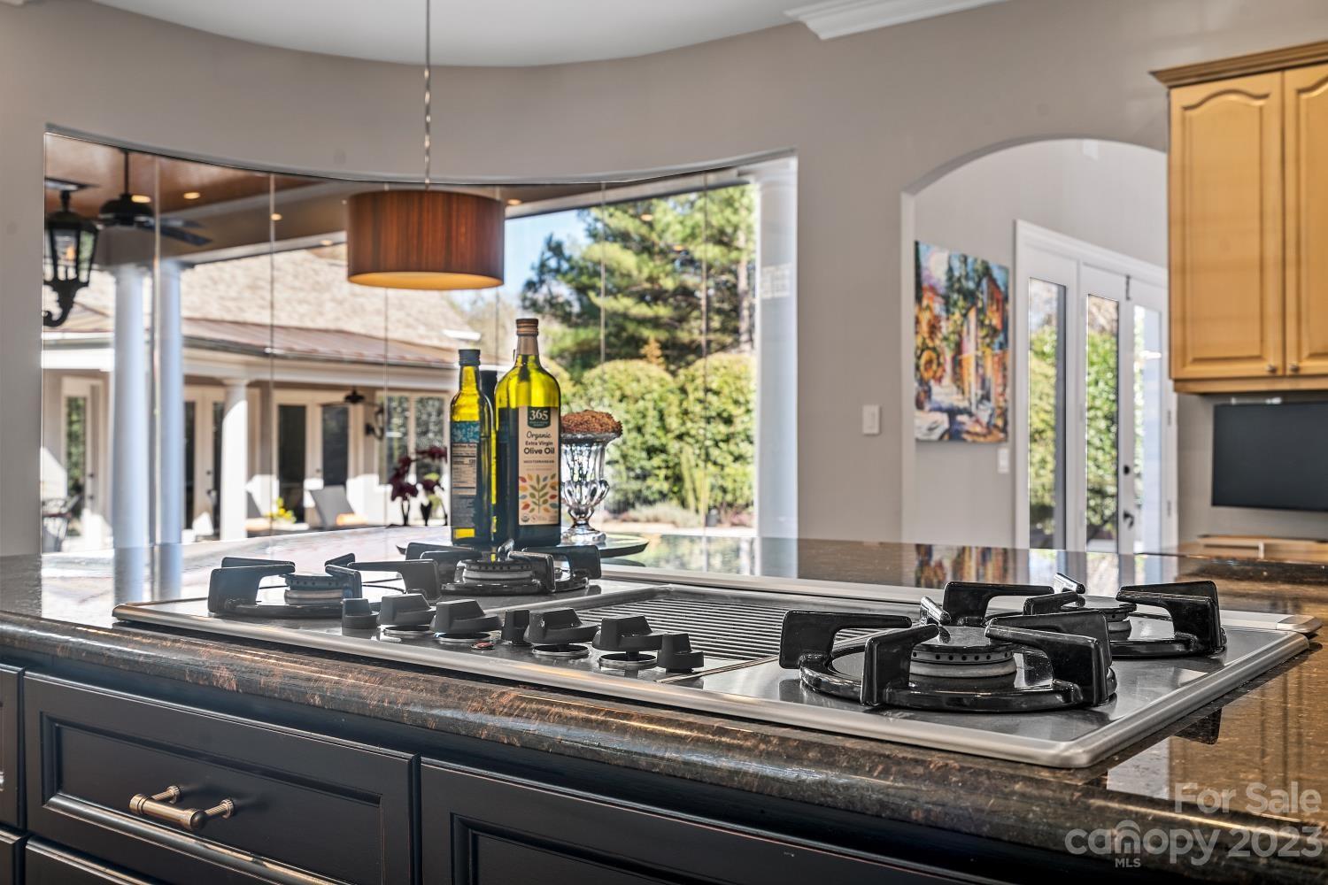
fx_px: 1291
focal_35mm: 35
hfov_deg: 54.4
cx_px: 664
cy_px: 442
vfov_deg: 37.9
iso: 250
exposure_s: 3.2
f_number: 8
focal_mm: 35
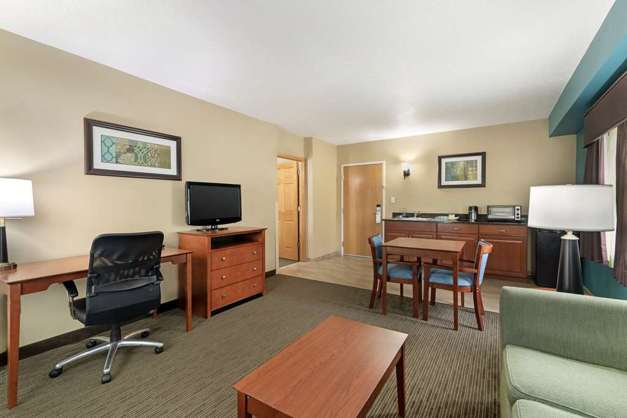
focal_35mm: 16
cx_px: 314
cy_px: 209
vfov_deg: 73.7
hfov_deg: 96.7
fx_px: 279
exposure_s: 1/2
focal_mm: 16
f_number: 9
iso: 100
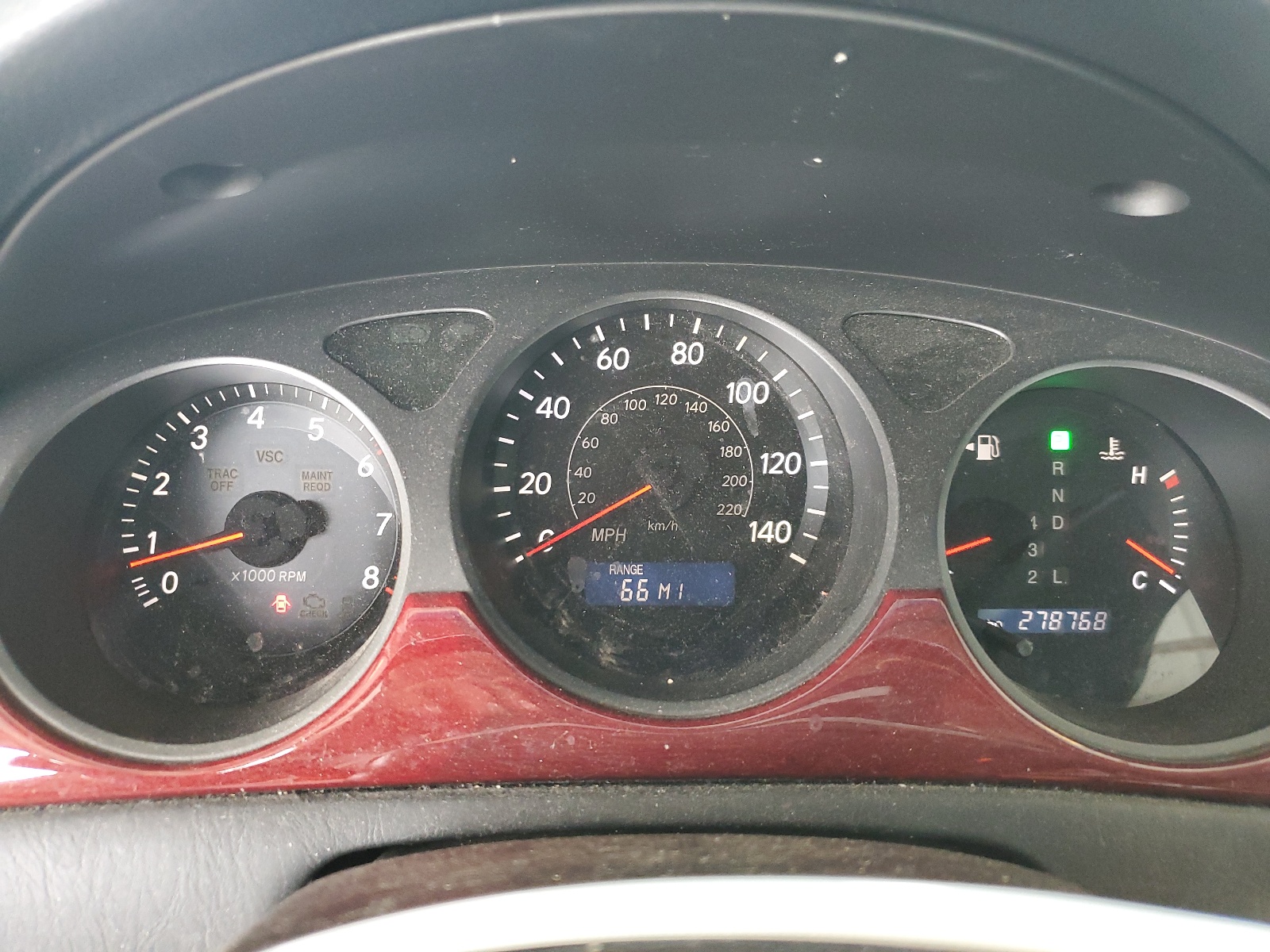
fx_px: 954
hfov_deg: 67.3
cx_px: 635
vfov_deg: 53.1
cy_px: 476
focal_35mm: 26
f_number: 1.5
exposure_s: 1/60.2
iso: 289
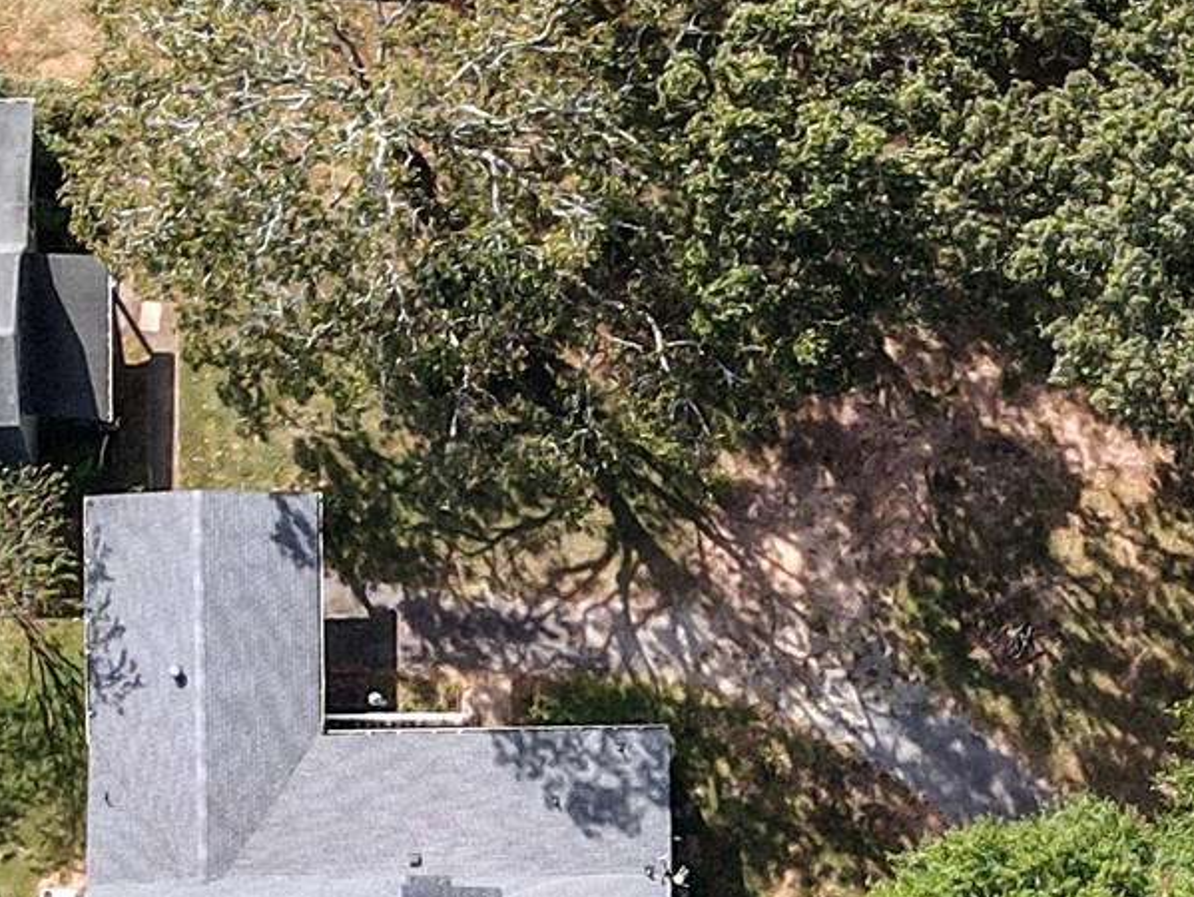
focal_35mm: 123
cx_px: 779
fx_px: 4245
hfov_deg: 16.0
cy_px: 973
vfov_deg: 11.9
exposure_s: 1/250
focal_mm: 4.5
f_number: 2.8
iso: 100
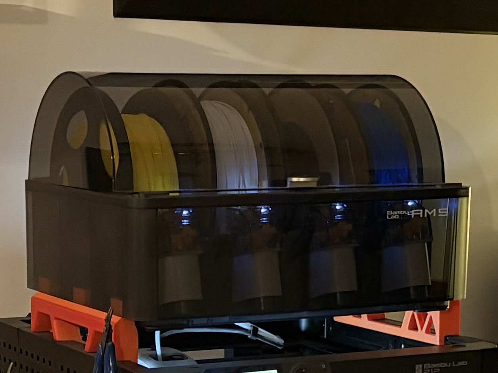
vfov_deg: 12.2
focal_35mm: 118
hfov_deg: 16.7
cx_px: 228
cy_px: 497
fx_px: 1697
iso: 640
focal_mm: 5.96
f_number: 1.6
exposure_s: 1/30
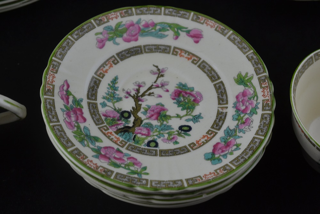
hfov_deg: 33.4
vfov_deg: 22.6
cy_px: 107
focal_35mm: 60
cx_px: 160
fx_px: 533
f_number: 7.1
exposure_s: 1/60
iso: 400
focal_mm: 40
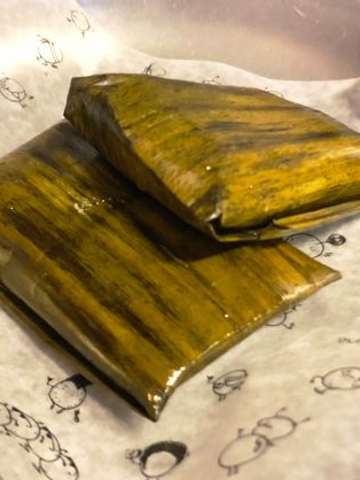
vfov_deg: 36.2
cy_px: 238
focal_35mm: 53
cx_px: 182
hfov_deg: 27.6
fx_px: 734
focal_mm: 6
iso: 160
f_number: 2.4
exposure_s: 1/9
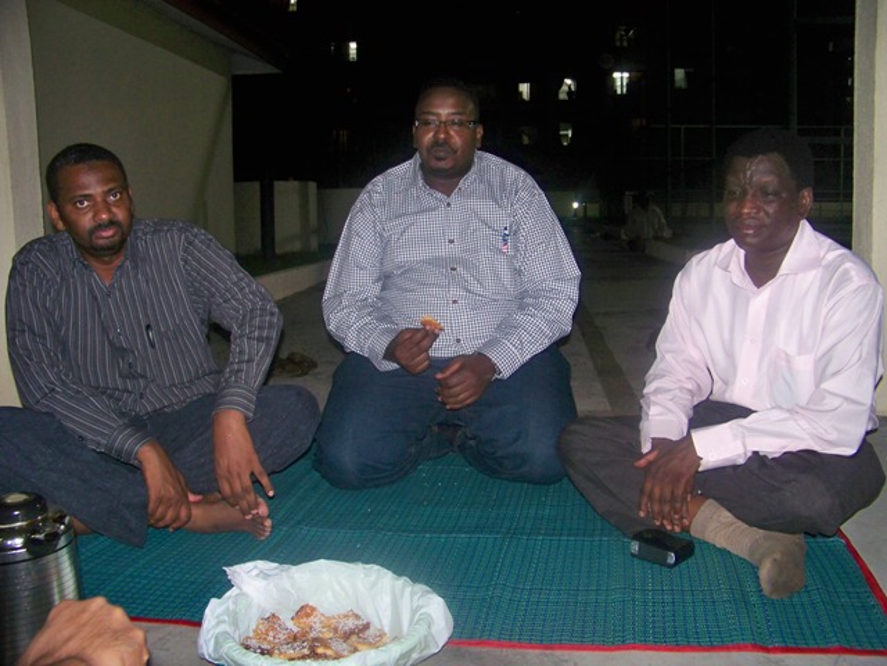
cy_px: 333
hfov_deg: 55.4
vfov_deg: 42.9
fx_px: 846
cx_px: 444
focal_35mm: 33
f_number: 2.8
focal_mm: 5.85
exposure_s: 1/30
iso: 200
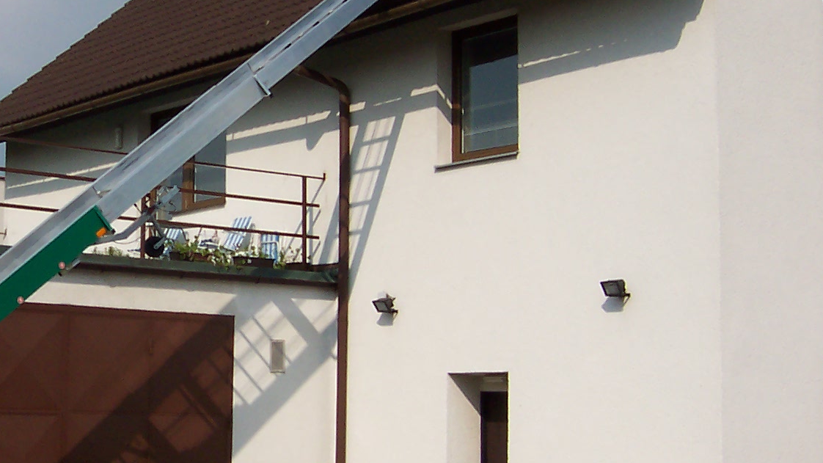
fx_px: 1549
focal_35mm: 71
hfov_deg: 28.9
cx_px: 130
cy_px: 232
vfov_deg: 17.0
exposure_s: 1/750
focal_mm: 5.6
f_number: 5.6
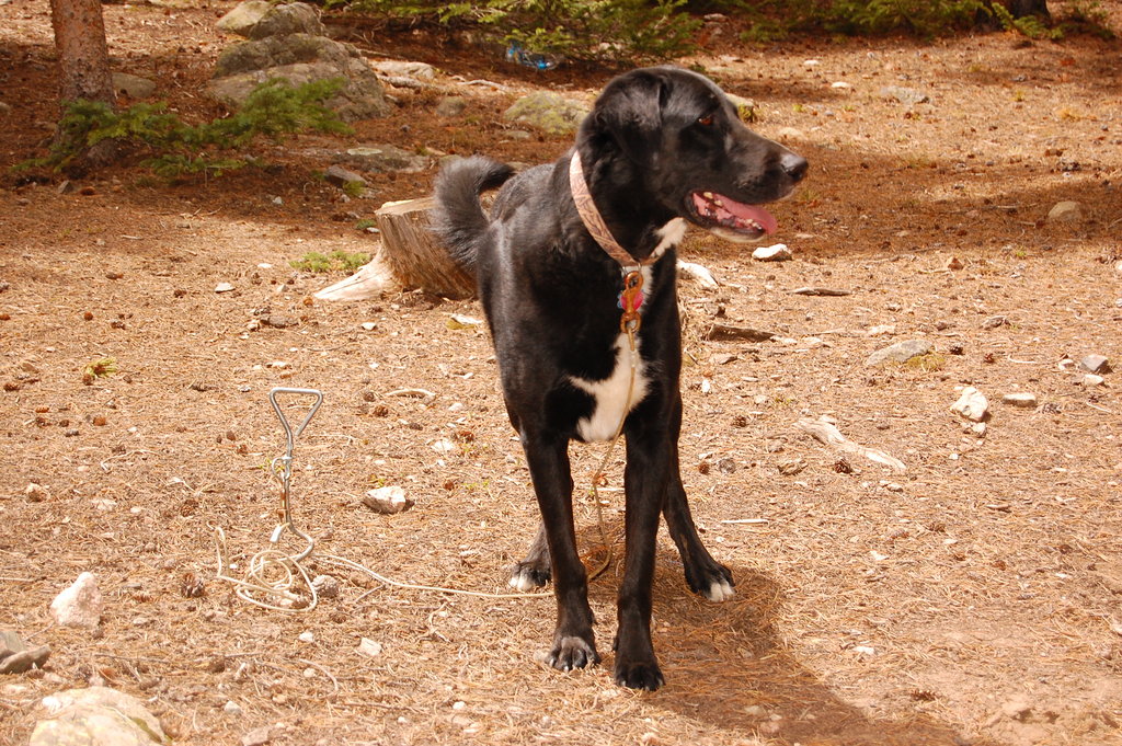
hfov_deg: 24.6
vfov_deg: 16.5
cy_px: 373
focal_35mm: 82
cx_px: 561
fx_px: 2569
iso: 400
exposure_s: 1/400
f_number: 5.6
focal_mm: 55
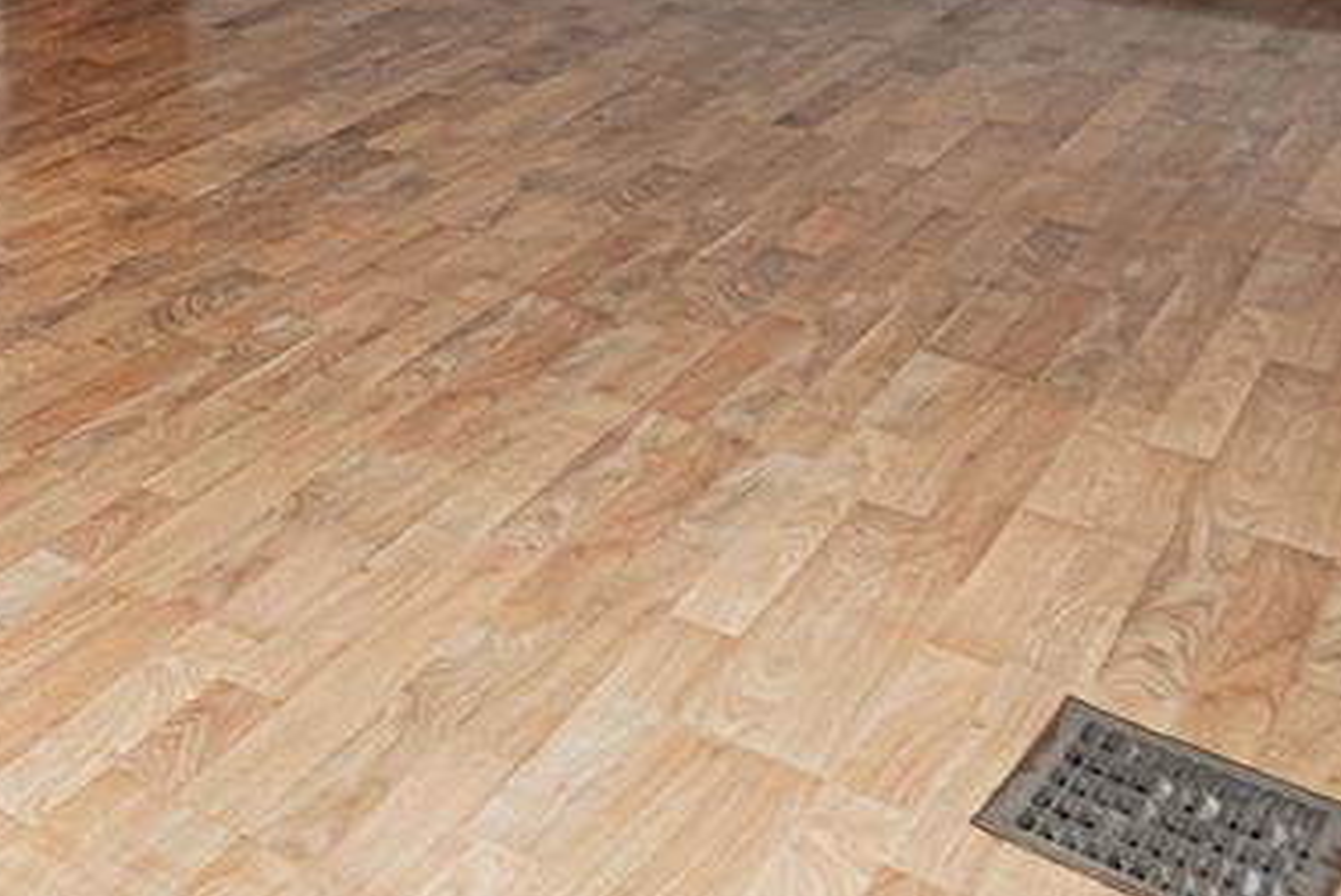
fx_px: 1900
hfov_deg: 31.3
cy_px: -523
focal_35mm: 51
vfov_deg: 21.3
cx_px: -342
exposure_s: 1/60
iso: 1100
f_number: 10
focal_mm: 10
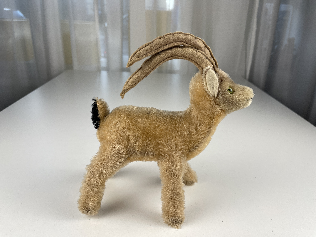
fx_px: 228
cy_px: 118
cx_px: 158
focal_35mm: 25
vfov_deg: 54.9
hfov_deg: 69.4
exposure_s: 1/254
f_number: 1.6
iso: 32
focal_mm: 5.1
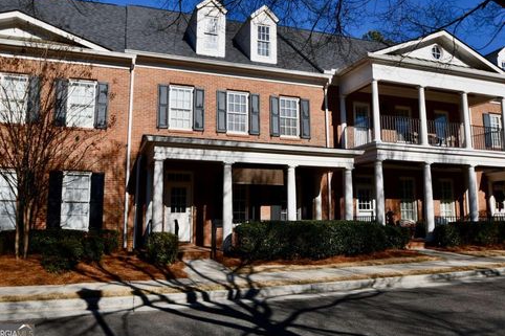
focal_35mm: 28
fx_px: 393
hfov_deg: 65.5
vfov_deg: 46.4
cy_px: 167
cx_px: 244
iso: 100
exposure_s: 1/320
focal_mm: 18
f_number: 9
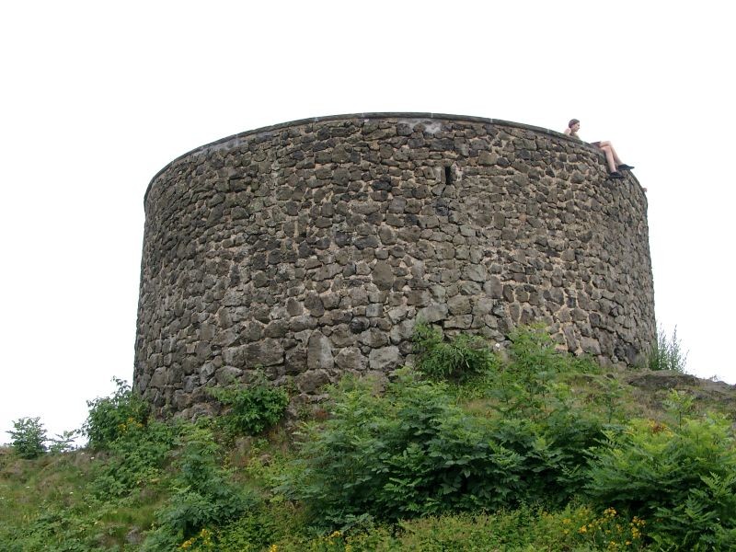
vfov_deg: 34.3
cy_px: 276
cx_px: 368
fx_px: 893
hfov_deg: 44.8
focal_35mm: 42
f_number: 4
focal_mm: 8.82
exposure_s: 1/163
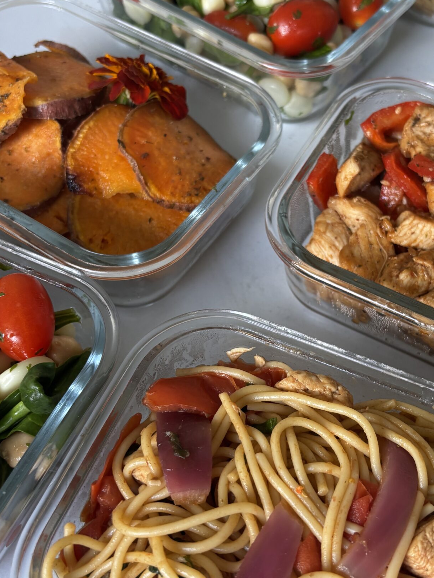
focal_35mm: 41
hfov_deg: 34.9
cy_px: 276
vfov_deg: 45.8
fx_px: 685
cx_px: 282
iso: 125
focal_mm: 5.96
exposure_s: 1/67
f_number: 1.6
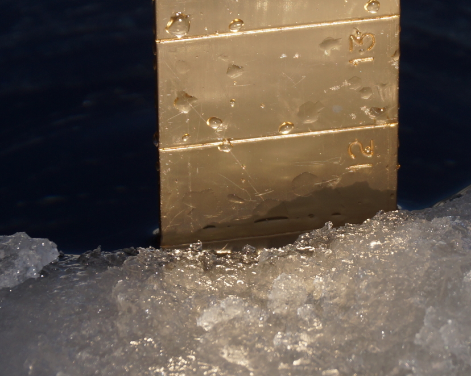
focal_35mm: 119
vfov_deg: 13.0
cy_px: 189
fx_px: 1658
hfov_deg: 16.2
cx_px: 282
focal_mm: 70
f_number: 6.3
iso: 100
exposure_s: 1/200
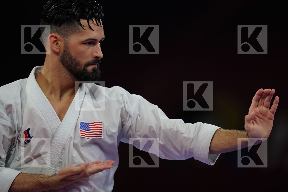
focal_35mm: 400
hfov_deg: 5.2
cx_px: 144
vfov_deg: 3.4
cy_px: 96
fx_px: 3200
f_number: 2.8
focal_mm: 400
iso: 500
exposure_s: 1/500
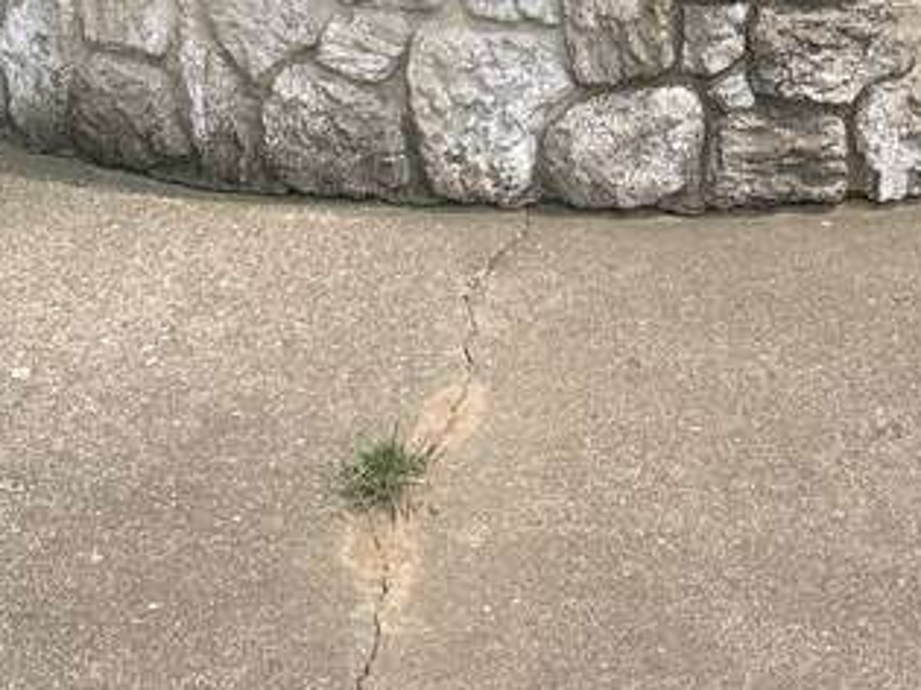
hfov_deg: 29.3
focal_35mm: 66
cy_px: -158
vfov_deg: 20.6
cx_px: 588
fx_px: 1755
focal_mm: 4.25
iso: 25
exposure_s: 1/597
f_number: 1.8
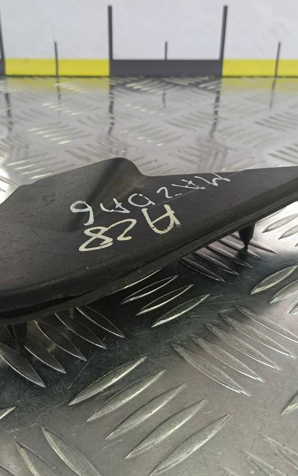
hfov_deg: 32.7
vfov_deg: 50.4
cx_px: 121
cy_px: 240
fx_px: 506
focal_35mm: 39
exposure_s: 1/50
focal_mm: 4.11
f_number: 1.6
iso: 78
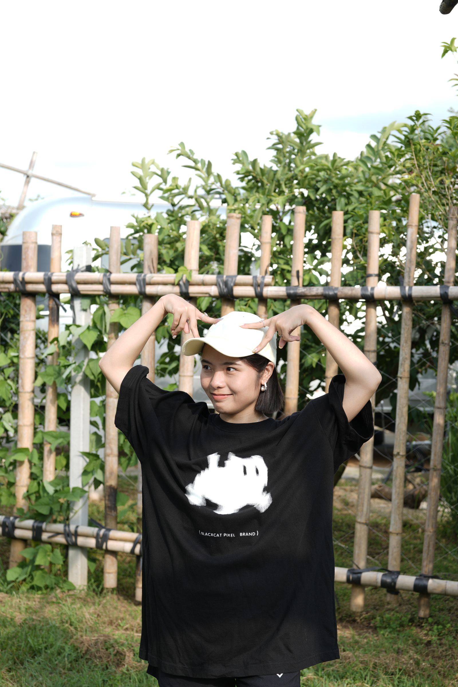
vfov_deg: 33.9
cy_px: 344
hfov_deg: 23.0
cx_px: 229
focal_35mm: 59
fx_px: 1126
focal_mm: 59
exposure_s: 1/80
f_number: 6.3
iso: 50
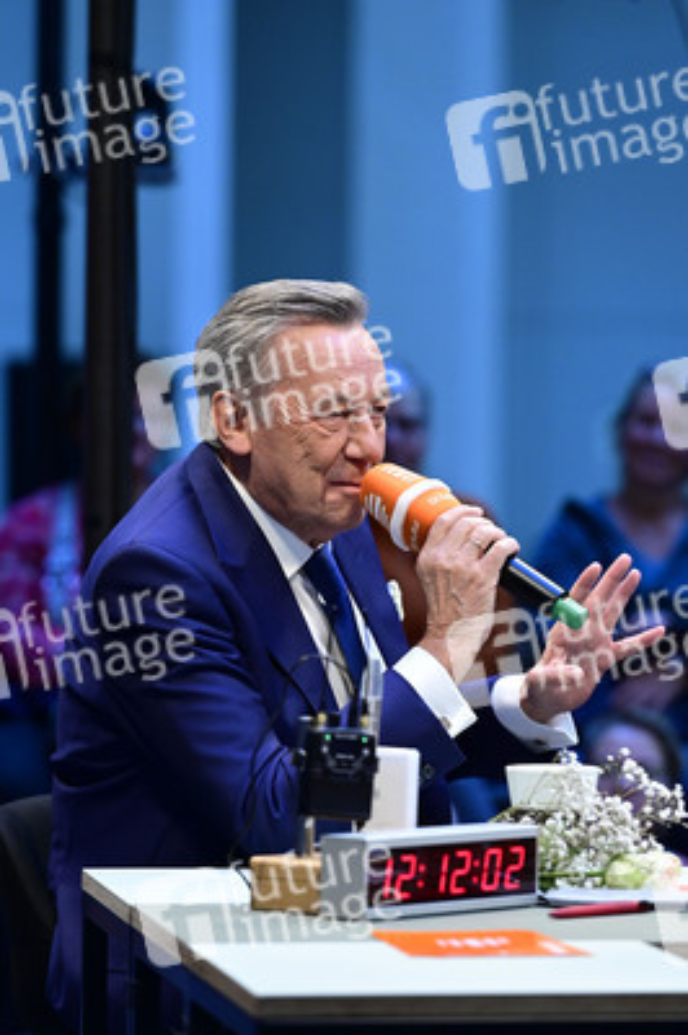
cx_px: 344
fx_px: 5312
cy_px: 518
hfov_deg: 7.4
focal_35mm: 185
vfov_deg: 11.1
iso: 3200
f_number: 4.5
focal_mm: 185
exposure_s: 1/320
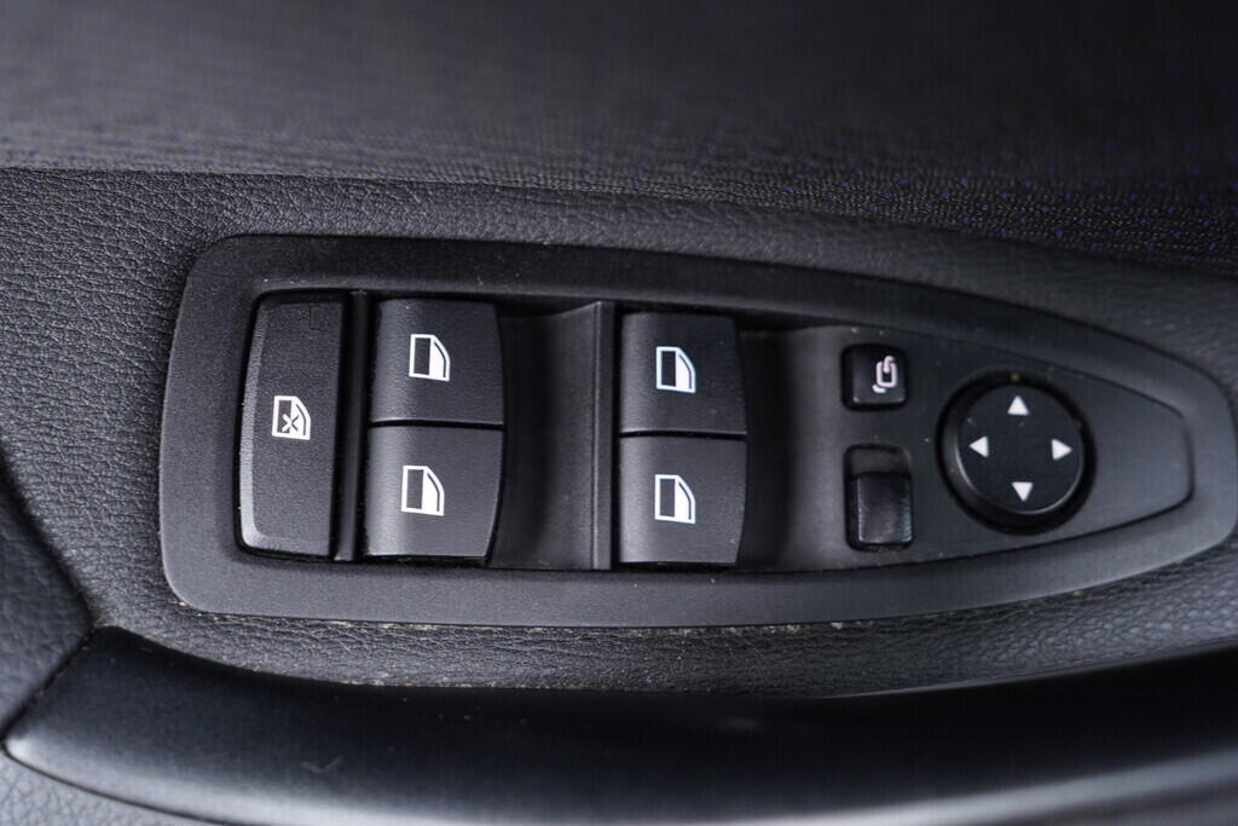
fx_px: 1238
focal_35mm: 36
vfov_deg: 36.9
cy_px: 413
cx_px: 619
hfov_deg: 53.1
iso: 640
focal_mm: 24
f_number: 2.8
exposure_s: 1/40
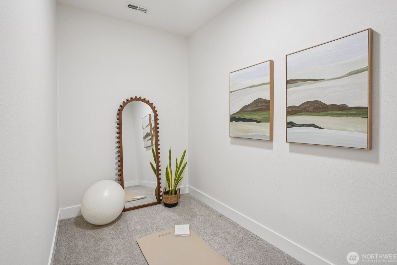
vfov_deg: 70.4
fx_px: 187
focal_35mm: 17
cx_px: 196
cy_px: 127
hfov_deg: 93.3
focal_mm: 16
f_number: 8
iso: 400
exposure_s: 1/10
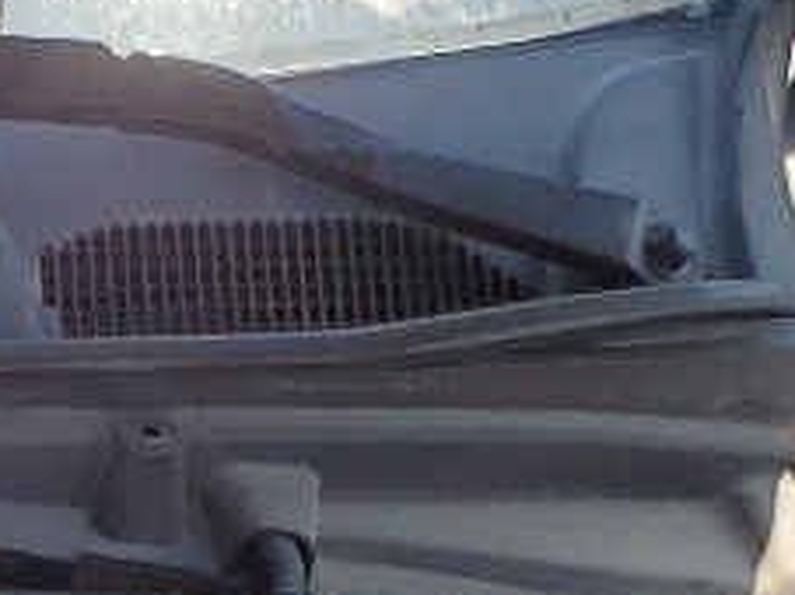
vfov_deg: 7.2
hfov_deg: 9.7
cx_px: -1051
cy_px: 1796
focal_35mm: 183
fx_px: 4201
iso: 50
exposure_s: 1/1111
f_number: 1.5
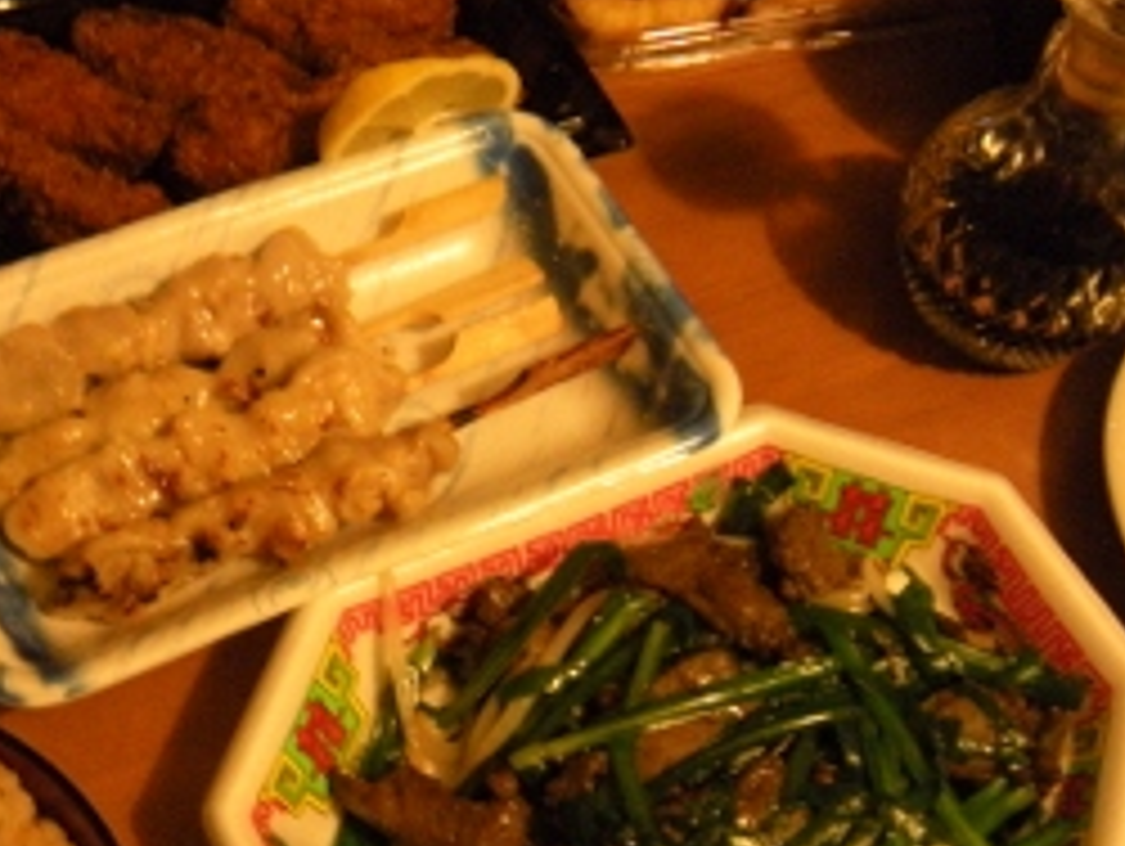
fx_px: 1822
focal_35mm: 56
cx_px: 360
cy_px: 486
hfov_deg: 34.0
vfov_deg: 26.1
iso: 400
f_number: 3.8
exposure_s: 1/13.6
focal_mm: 5.9
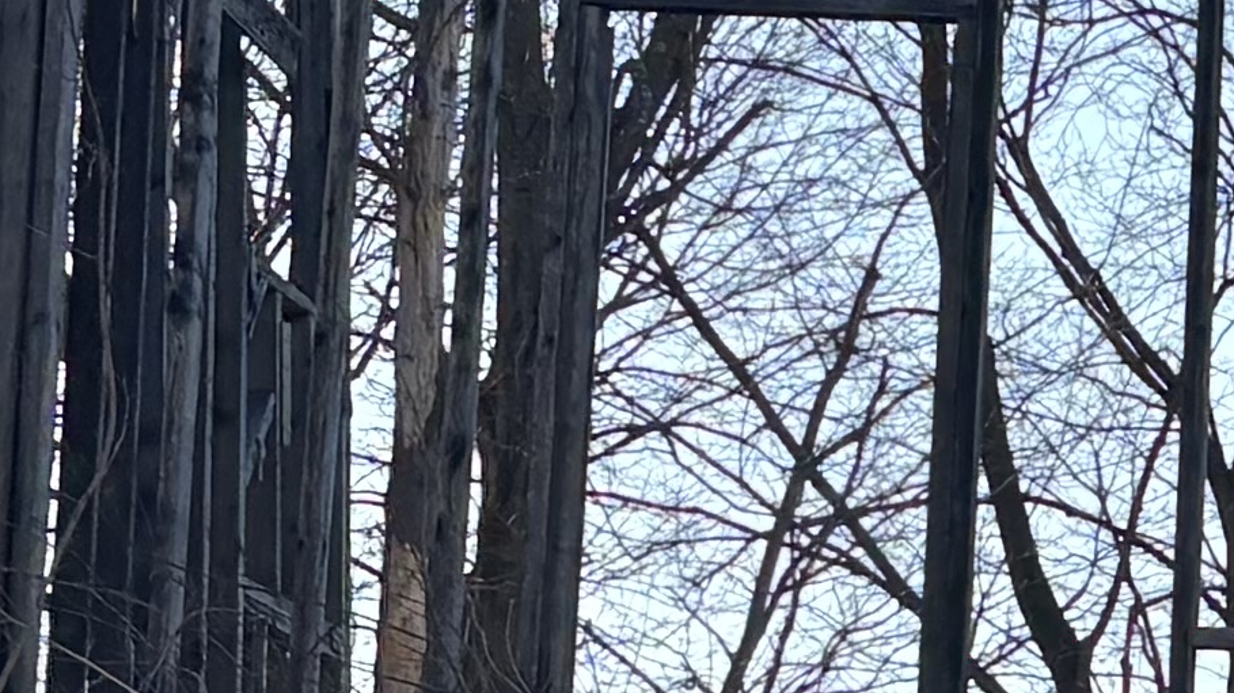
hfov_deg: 11.6
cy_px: 711
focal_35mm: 178
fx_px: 5823
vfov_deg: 6.8
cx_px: 1830
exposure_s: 1/1706
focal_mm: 5.96
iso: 50
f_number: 1.6
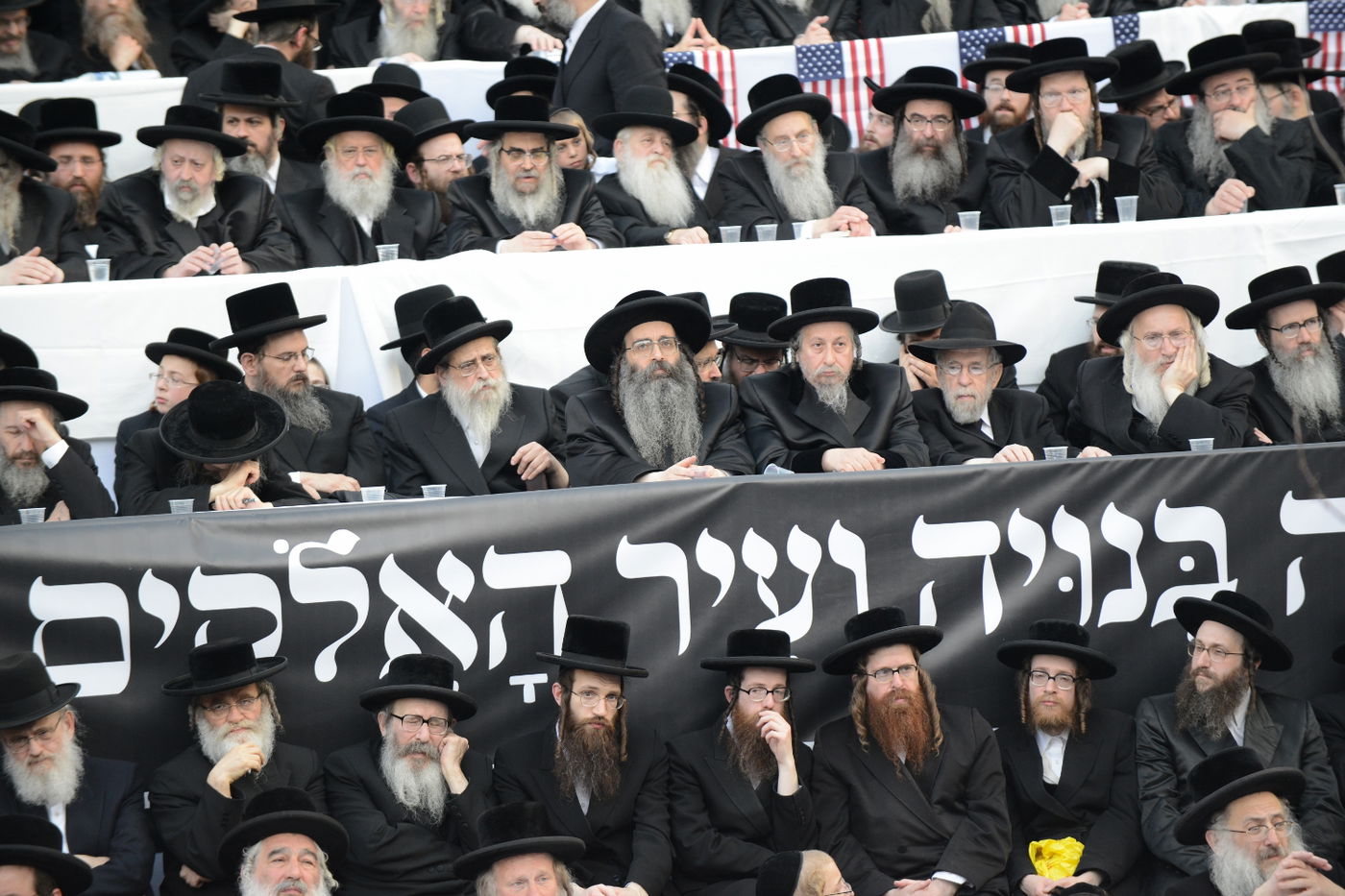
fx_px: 7471
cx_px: 672
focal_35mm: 200
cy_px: 448
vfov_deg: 6.9
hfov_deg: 10.3
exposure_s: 1/400
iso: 1250
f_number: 5
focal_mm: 200
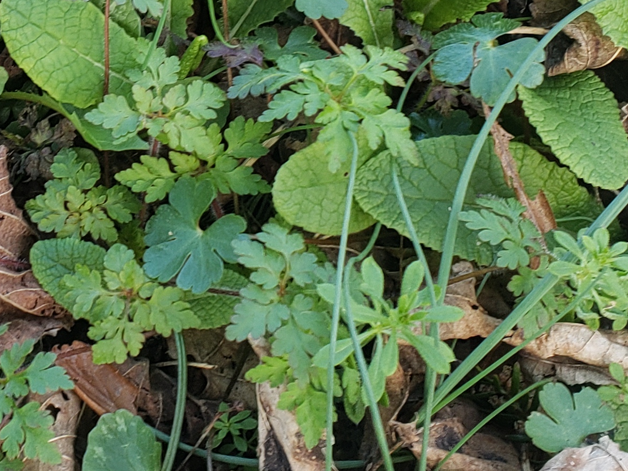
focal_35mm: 89
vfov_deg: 16.2
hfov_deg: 21.3
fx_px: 1614
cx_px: 11
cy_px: -26
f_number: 2.4
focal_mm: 4.3
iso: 50
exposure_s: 1/50
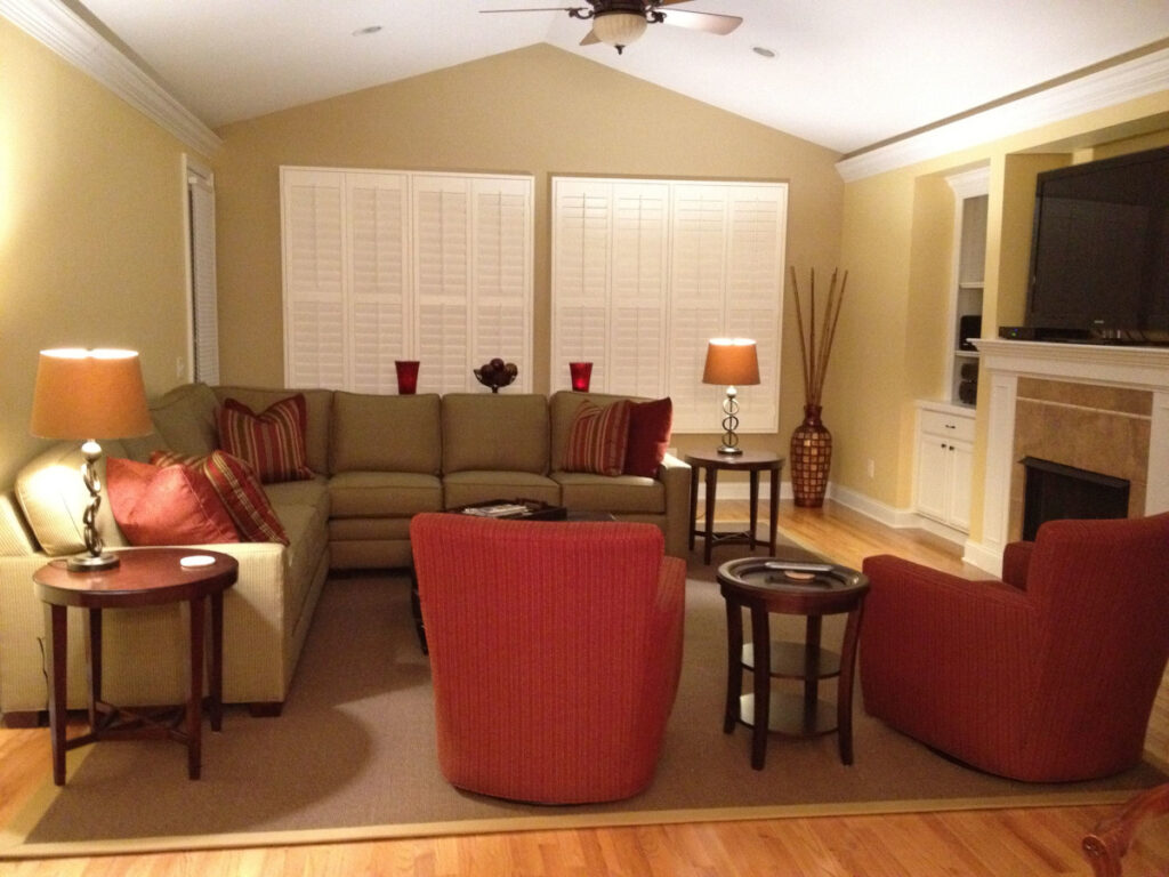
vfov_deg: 40.7
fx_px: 1182
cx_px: 584
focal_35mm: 35
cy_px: 438
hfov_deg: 52.6
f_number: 2.4
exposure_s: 1/15
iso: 500
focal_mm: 4.28
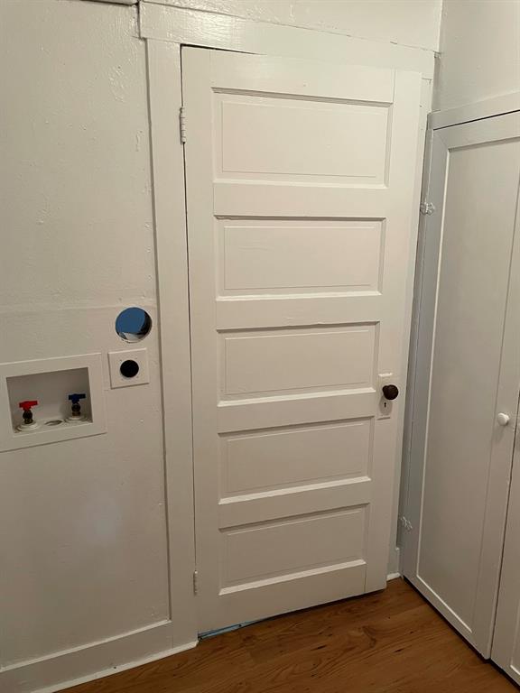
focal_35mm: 26
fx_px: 521
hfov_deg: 53.1
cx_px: 260
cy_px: 346
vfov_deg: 67.3
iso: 250
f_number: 1.6
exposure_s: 1/60
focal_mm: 4.2
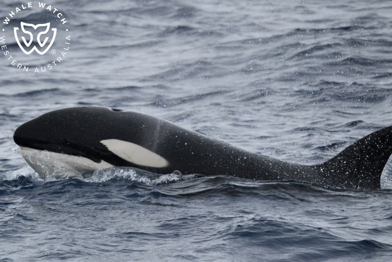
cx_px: 215
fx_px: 5434
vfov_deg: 2.8
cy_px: 145
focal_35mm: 499
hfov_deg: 4.1
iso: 1800
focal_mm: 450
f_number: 6
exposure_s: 1/8000
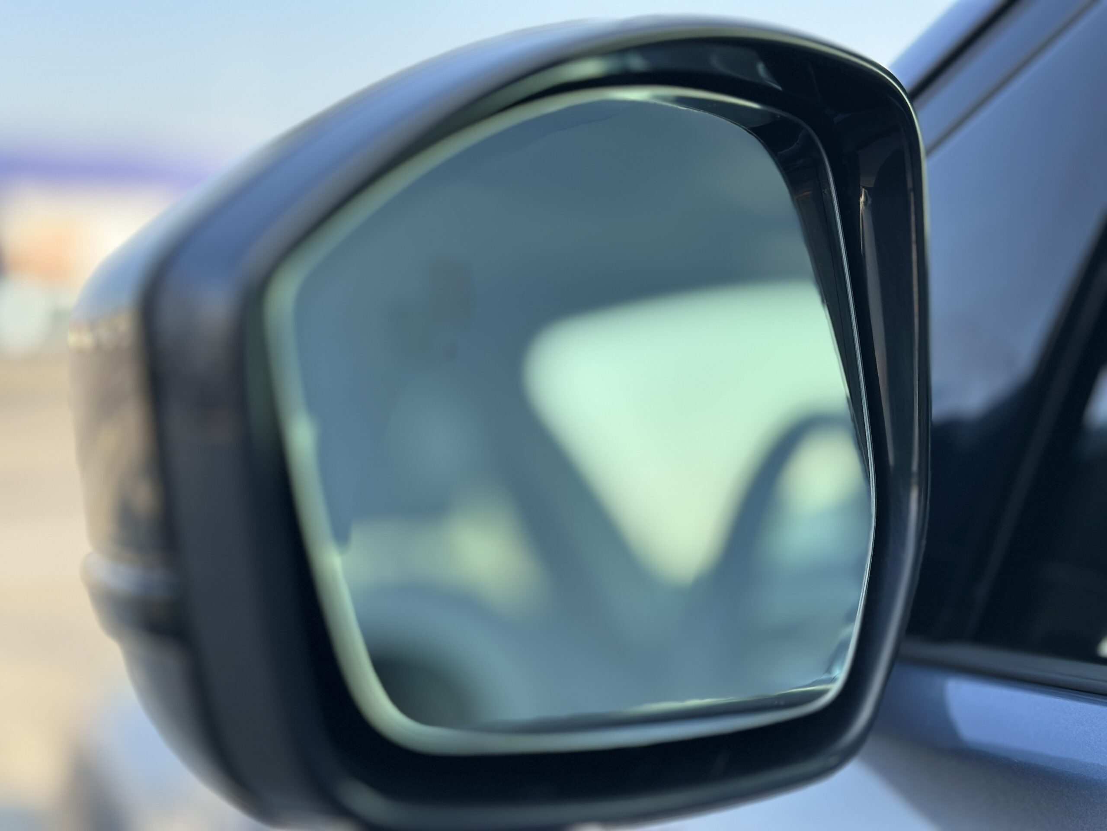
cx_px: 554
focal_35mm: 48
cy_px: 416
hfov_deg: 39.7
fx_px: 1535
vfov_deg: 30.3
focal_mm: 6.86
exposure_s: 1/740
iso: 80
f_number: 1.78
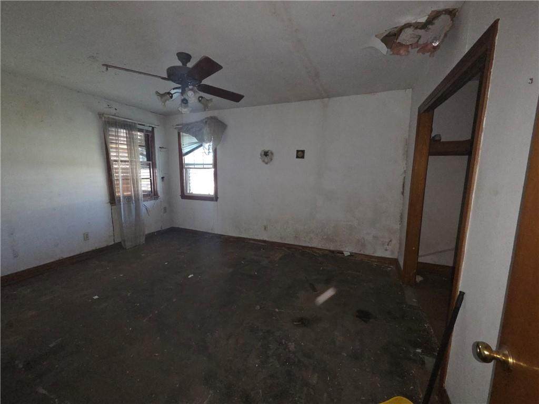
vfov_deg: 89.9
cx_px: 270
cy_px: 202
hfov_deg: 106.2
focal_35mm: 13
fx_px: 202
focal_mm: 2.2
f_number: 2.2
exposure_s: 1/30
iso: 640
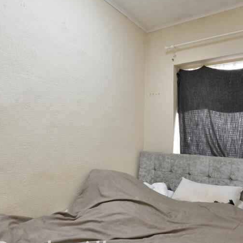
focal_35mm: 26
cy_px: 136
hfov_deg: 60.8
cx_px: 135
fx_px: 206
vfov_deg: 60.8
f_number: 8
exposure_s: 1/15
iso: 320
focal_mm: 10
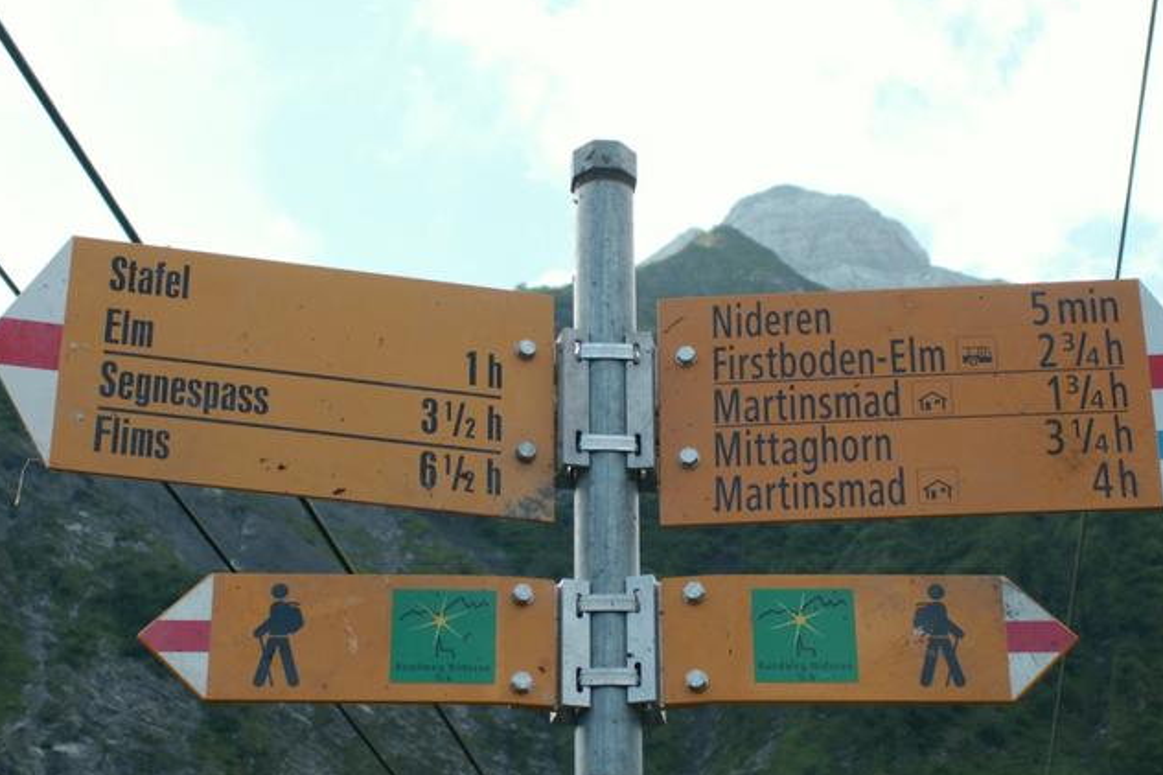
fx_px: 2519
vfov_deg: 17.5
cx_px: 580
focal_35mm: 78
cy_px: 399
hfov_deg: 26.0
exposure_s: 1/200
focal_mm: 12.42
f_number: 3.2
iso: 50
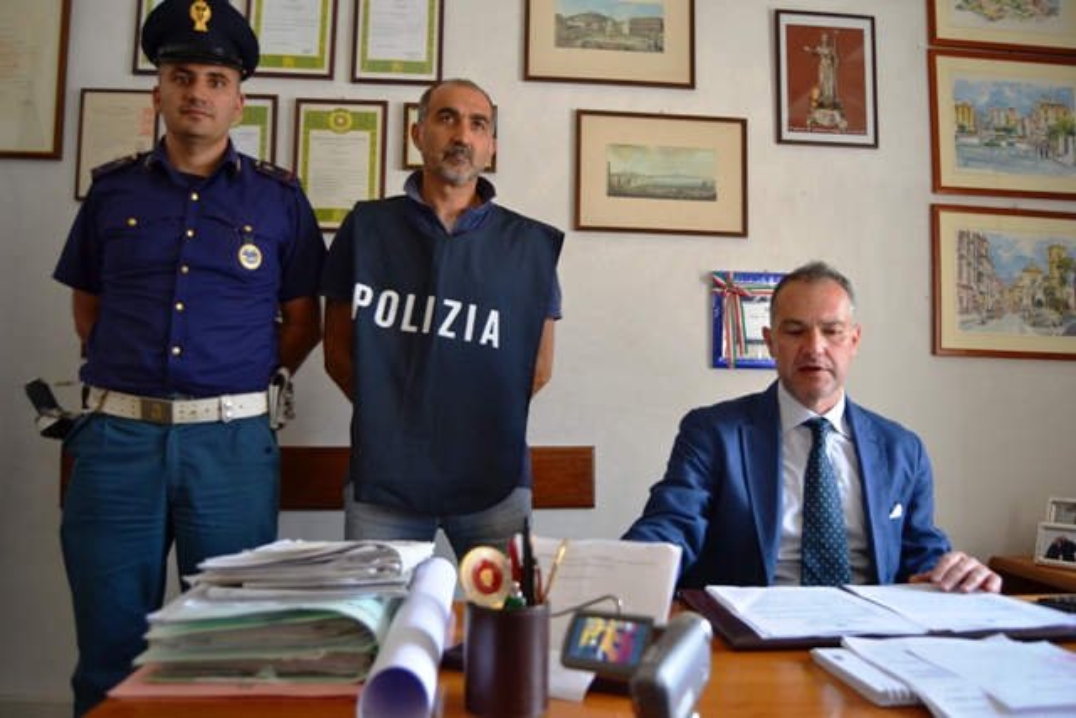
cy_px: 359
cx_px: 538
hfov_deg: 67.4
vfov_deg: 48.0
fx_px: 807
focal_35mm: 27
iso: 560
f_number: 3.5
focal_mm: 18
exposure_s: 1/60
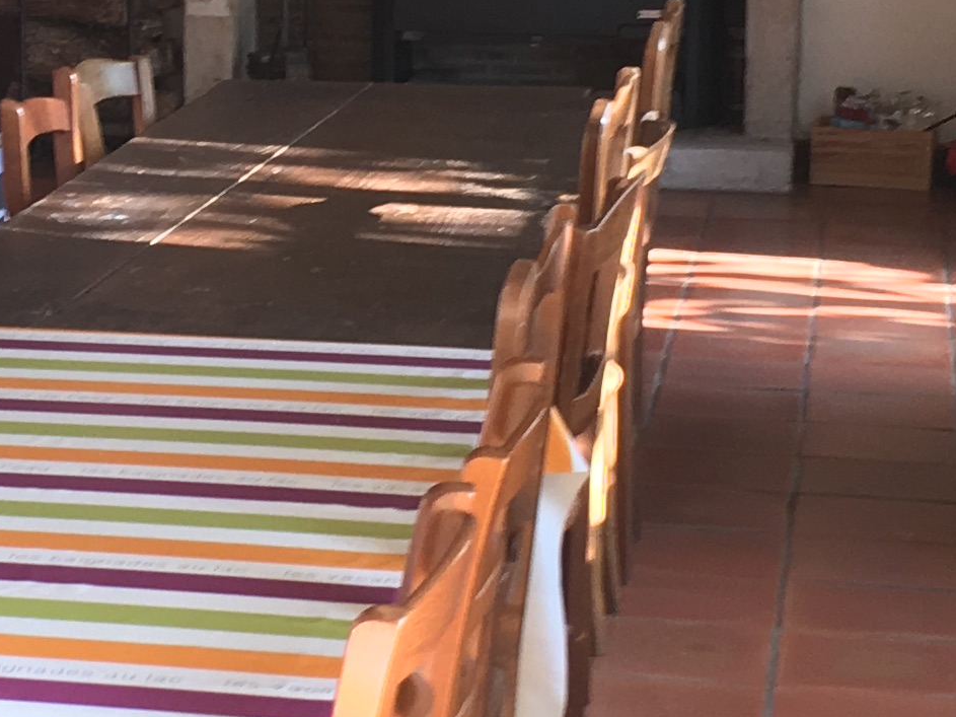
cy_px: 166
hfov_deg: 15.6
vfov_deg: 11.9
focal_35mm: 124
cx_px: 2
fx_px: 3424
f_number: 2.2
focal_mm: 4.15
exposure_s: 1/33
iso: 25
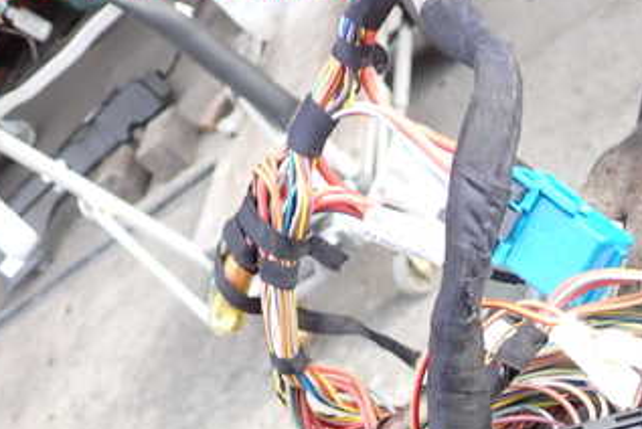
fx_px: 1053
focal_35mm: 59
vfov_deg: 22.3
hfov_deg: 32.2
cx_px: 579
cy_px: 409
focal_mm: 5.4
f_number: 2.3
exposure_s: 1/125
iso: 100
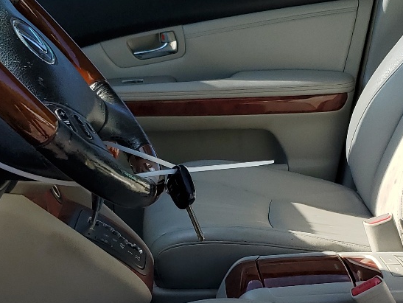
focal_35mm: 76
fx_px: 885
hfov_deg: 25.6
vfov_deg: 19.1
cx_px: 233
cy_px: 260
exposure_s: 1/1250
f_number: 1.5
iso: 50
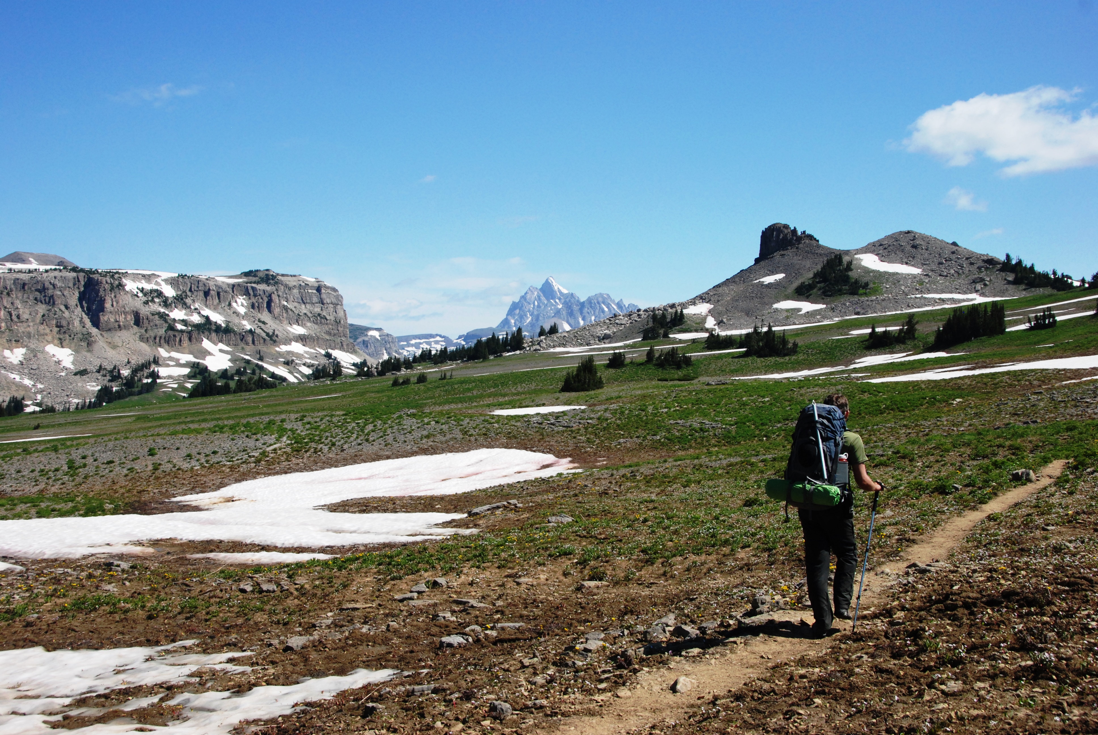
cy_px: 368
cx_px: 549
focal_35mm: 39
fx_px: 1191
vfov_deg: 34.3
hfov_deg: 49.5
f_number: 9
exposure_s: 1/640
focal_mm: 26
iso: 500
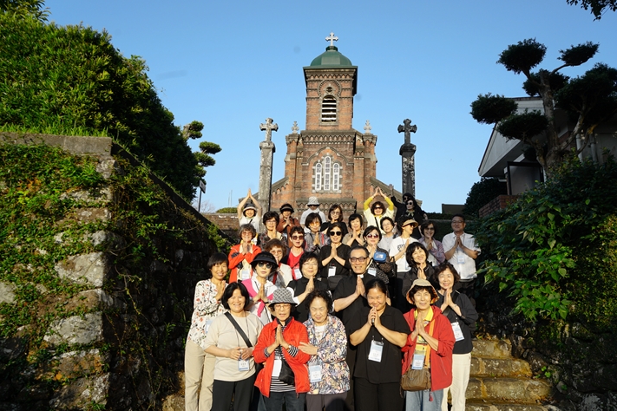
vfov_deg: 51.3
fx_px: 428
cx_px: 320
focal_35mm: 25
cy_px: 206
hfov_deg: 71.5
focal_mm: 24
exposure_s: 1/125
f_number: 8
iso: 100
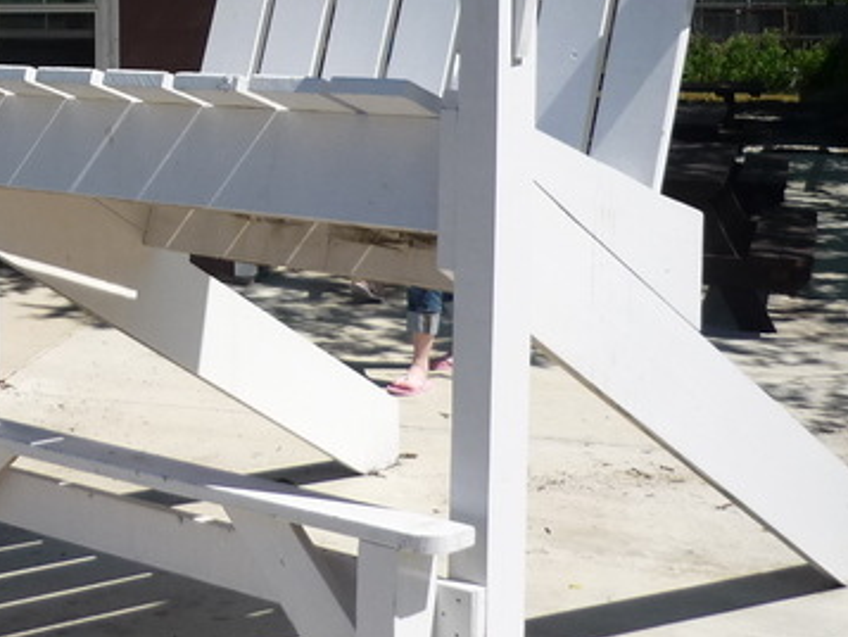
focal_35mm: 74
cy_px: 48
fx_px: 1813
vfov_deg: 19.5
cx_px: -50
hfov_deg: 24.8
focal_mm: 5.5
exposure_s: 1/250
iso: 100
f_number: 8
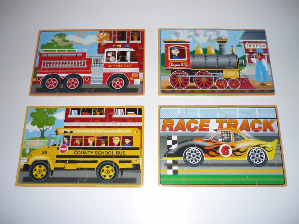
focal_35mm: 33
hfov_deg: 55.4
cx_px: 150
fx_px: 285
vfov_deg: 42.9
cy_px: 112
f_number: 2.8
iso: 100
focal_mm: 5.5
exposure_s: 1/30
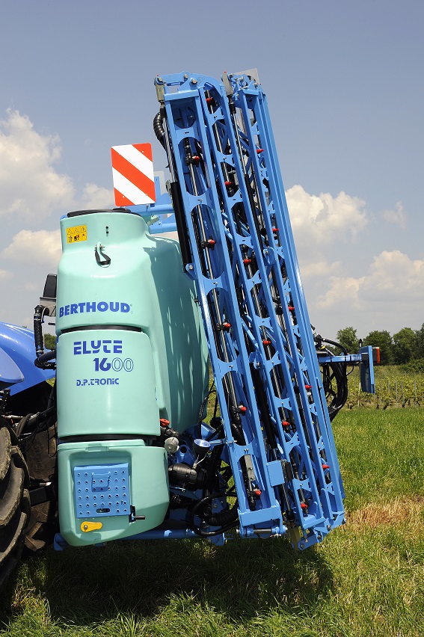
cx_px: 212
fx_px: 778
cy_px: 318
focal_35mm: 44
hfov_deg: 30.5
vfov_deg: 44.5
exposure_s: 1/250
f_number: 13
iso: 200
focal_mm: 44
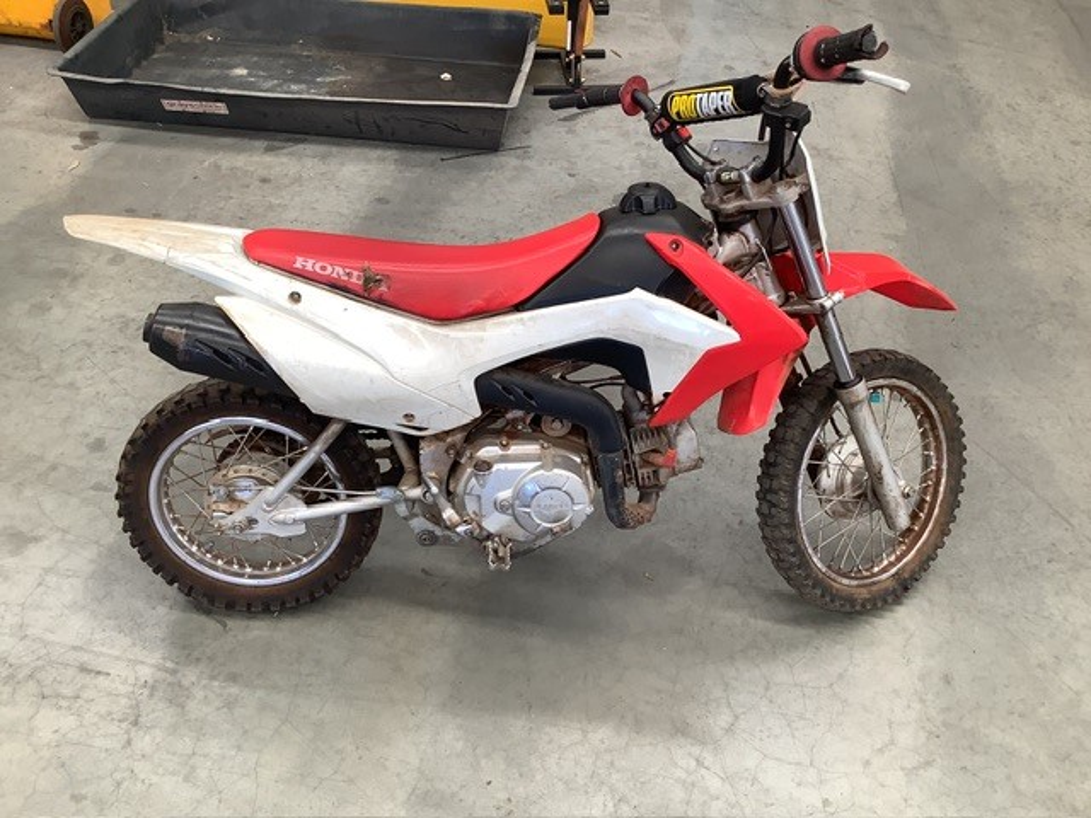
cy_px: 409
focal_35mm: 31
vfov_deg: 45.4
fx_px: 977
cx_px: 546
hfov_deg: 58.4
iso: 50
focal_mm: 3.3
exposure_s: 1/50
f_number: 2.4
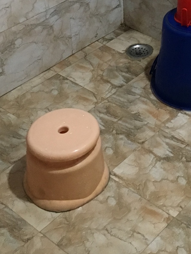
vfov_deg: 23.7
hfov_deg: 19.3
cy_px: -49
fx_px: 552
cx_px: 175
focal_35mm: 75
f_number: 2.2
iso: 200
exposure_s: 1/20
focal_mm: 4.15
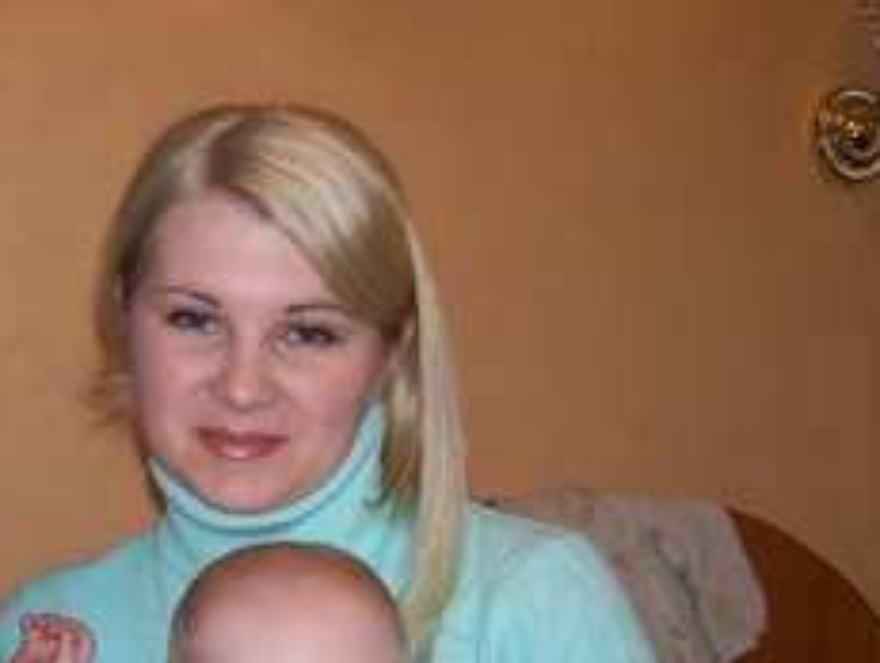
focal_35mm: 70
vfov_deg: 20.6
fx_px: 1782
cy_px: 613
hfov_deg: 26.6
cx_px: 50
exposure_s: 1/64
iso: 80
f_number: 2.7
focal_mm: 6
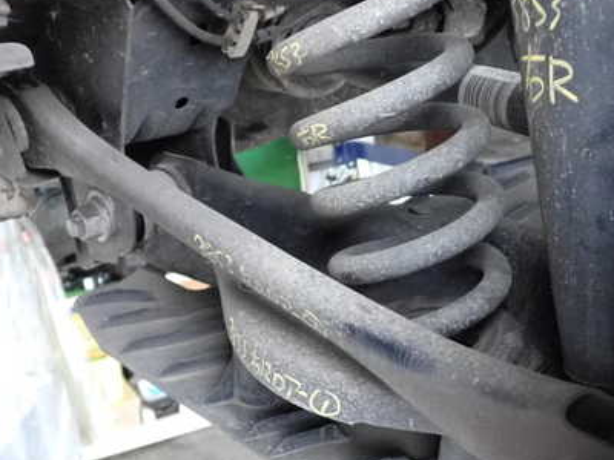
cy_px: 285
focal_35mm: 45
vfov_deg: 32.0
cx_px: 338
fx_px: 798
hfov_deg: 42.0
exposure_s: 1/125
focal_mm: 5.4
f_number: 2.3
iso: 2000
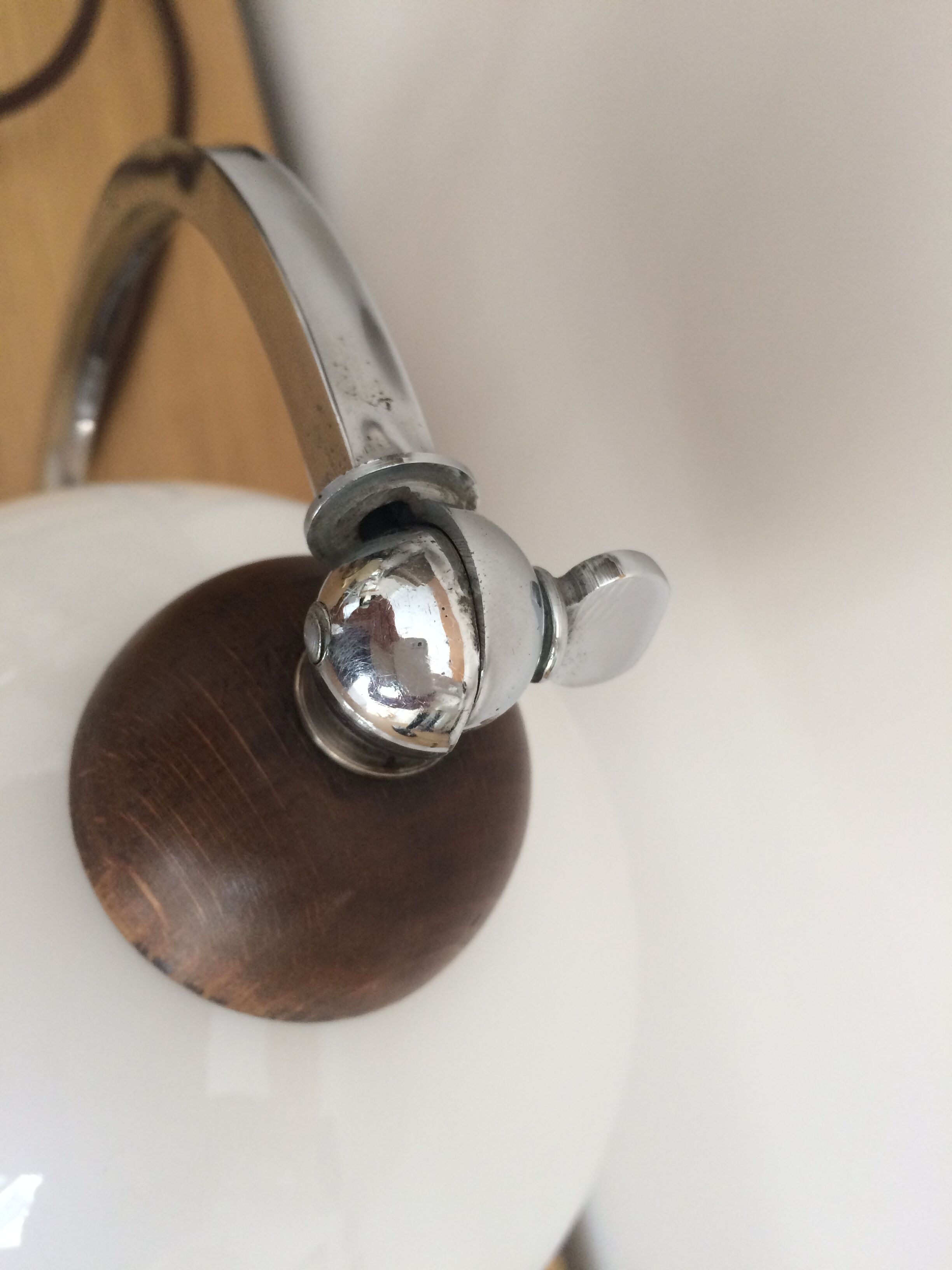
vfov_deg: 61.7
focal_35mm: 29
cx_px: 476
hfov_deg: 48.2
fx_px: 1063
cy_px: 635
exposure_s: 1/33
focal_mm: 4.15
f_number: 2.2
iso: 80
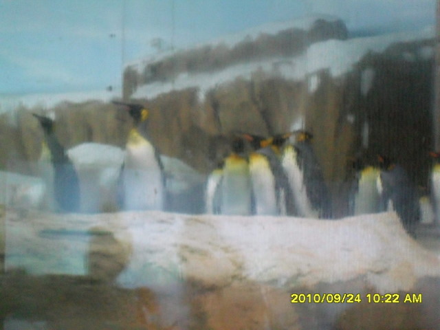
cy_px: 165
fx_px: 1335
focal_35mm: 105
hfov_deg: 18.7
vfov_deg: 14.1
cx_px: 220
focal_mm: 18.6
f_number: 5.2
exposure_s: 1/20
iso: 640
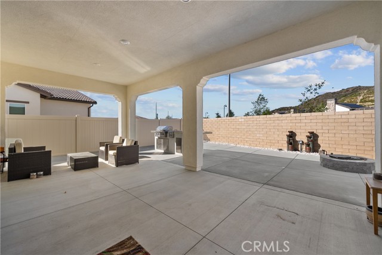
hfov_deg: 104.2
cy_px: 128
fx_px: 149
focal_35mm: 14
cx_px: 191
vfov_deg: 81.2
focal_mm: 14
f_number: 9
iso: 200
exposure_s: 1/25
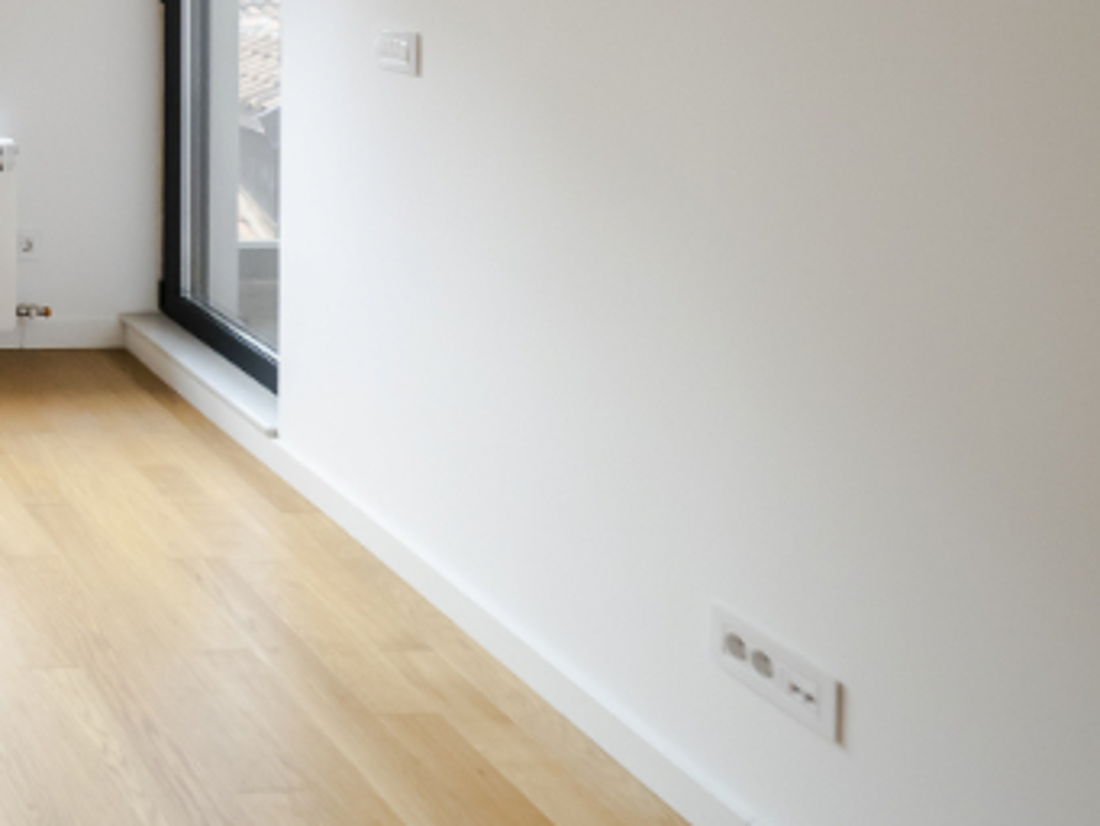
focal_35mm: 41
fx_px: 1303
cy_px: -142
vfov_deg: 30.4
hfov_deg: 31.5
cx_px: -423
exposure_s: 1/200
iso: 400
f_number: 4
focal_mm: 7
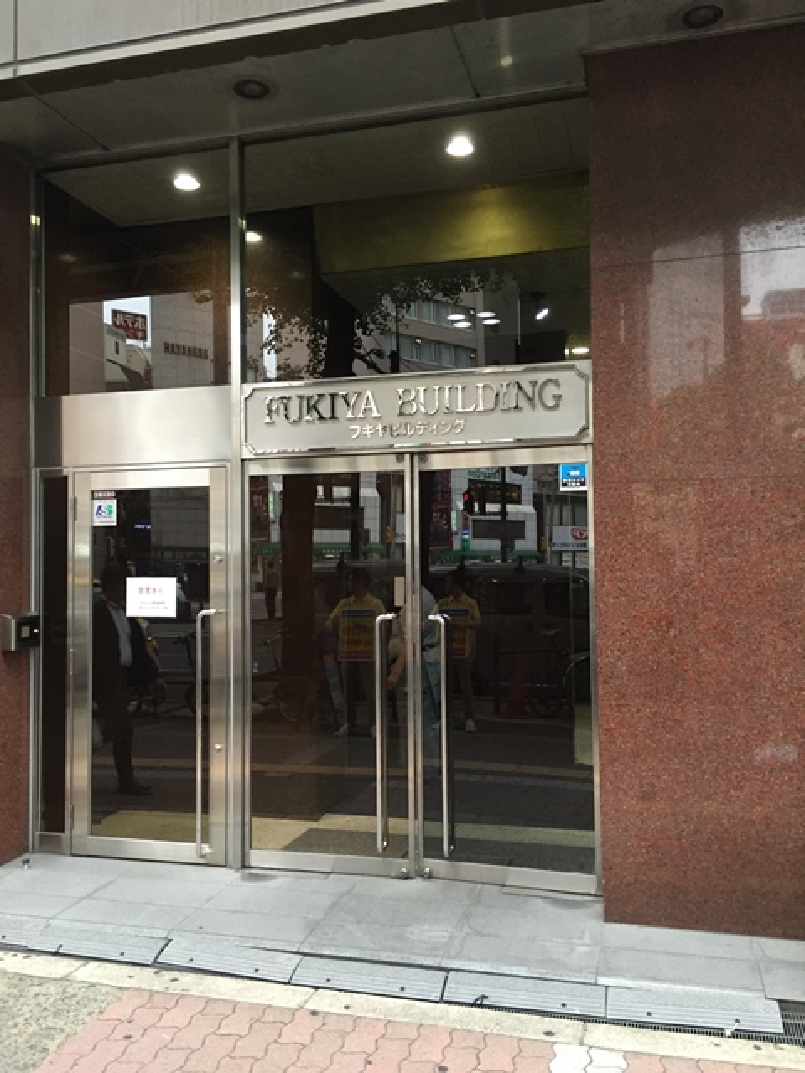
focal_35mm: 29
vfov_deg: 61.7
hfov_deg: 48.2
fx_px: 899
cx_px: 402
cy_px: 536
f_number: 2.2
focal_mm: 4.15
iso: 100
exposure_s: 1/30
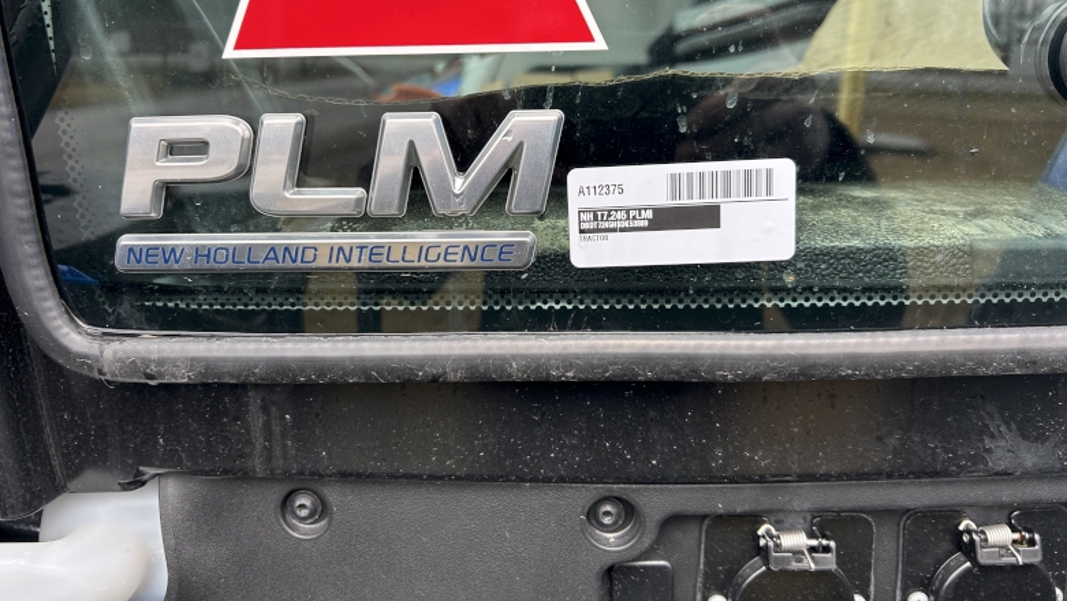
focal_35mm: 29
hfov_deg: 66.0
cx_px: 527
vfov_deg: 40.1
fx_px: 821
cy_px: 242
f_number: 1.5
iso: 50
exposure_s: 1/539
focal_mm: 5.7
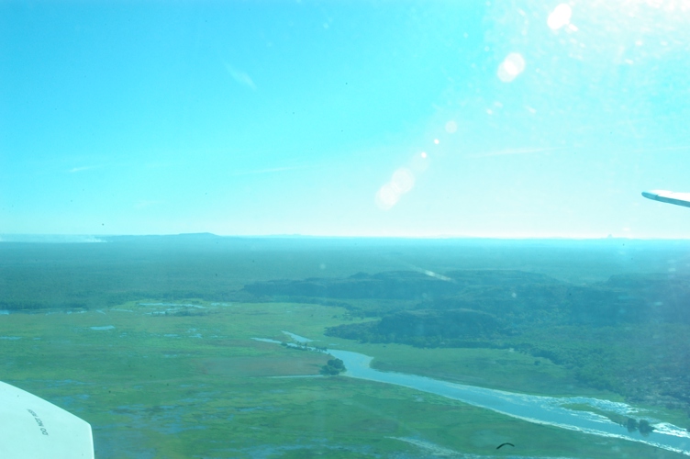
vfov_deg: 31.8
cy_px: 230
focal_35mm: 42
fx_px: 804
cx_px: 345
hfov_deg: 46.4
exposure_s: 1/30
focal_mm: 28
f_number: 22
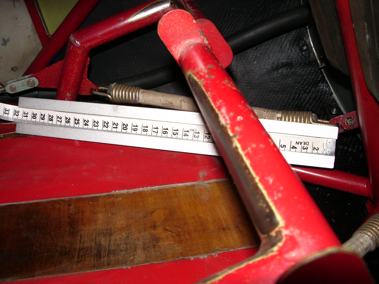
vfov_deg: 40.7
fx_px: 383
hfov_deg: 52.6
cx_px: 190
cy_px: 142
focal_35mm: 35
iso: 100
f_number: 4.3
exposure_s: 1/40
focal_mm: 5.8
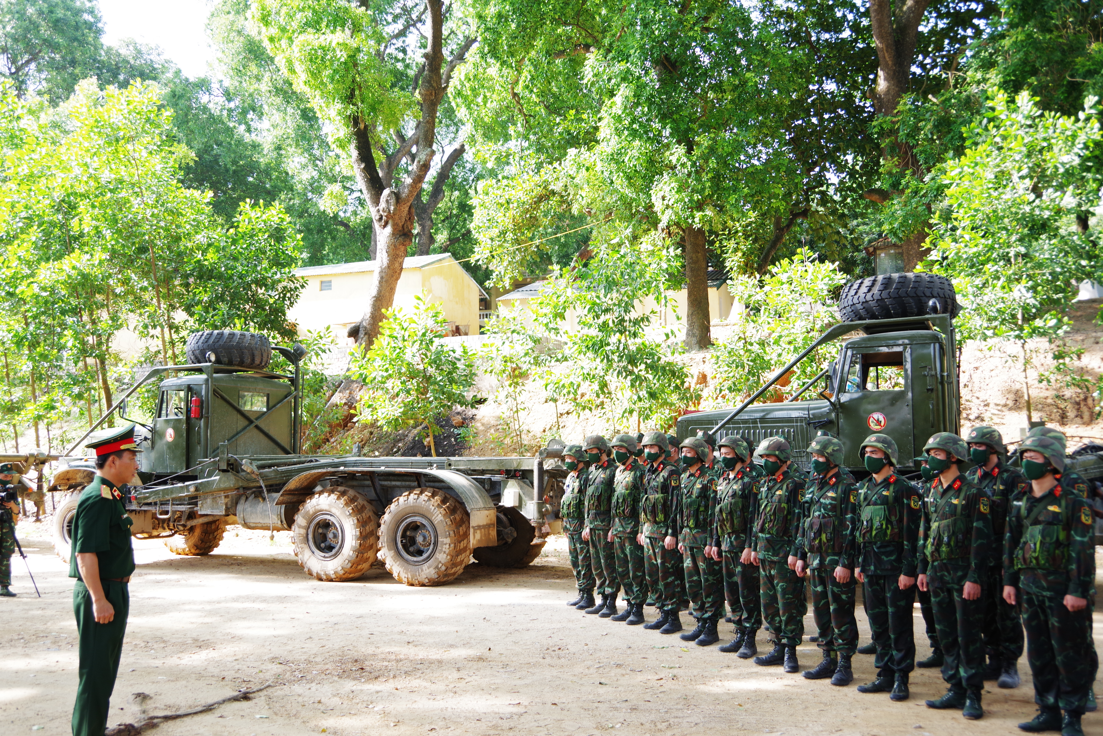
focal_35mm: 31
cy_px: 368
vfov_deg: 42.3
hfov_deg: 60.3
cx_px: 552
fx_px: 950
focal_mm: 21
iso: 100
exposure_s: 1/100
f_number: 4.5
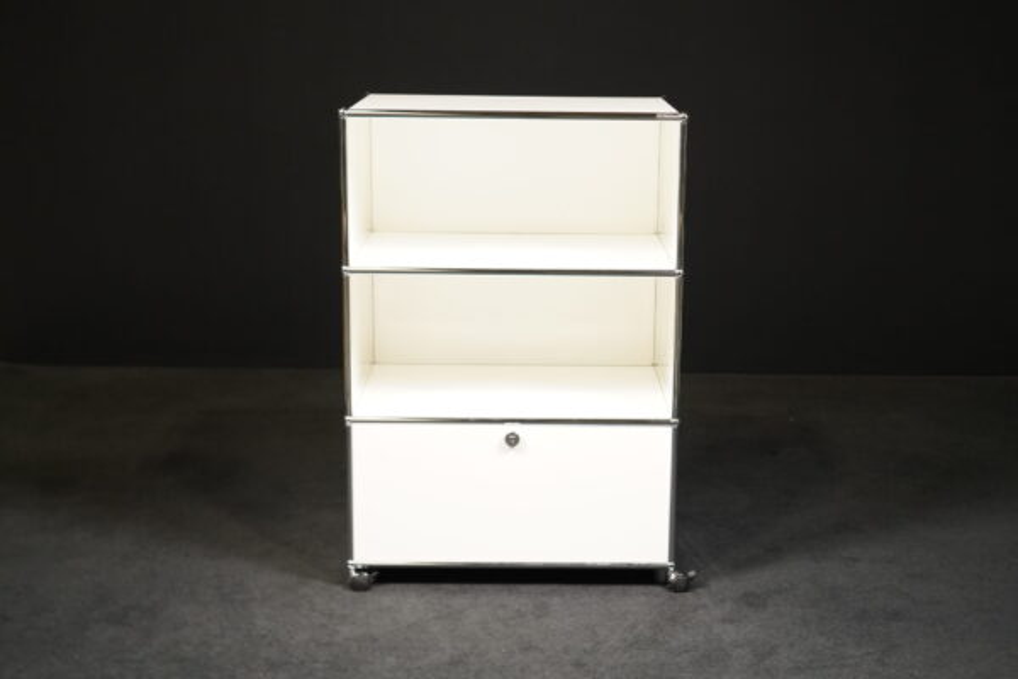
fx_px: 1414
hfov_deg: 39.6
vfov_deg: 27.0
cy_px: 340
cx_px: 509
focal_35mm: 50
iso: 5000
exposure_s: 1/100
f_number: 7.1
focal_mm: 50
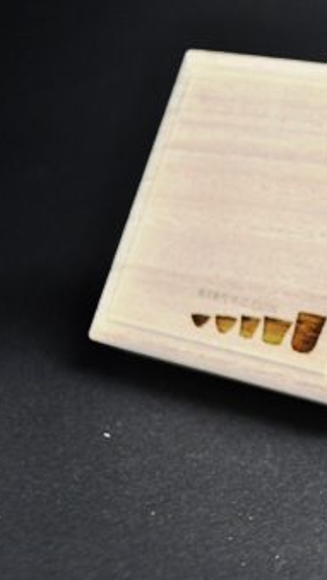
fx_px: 1278
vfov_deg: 25.6
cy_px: 249
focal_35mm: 83
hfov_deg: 13.7
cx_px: 498
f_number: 5
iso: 800
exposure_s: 1/60
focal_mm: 28
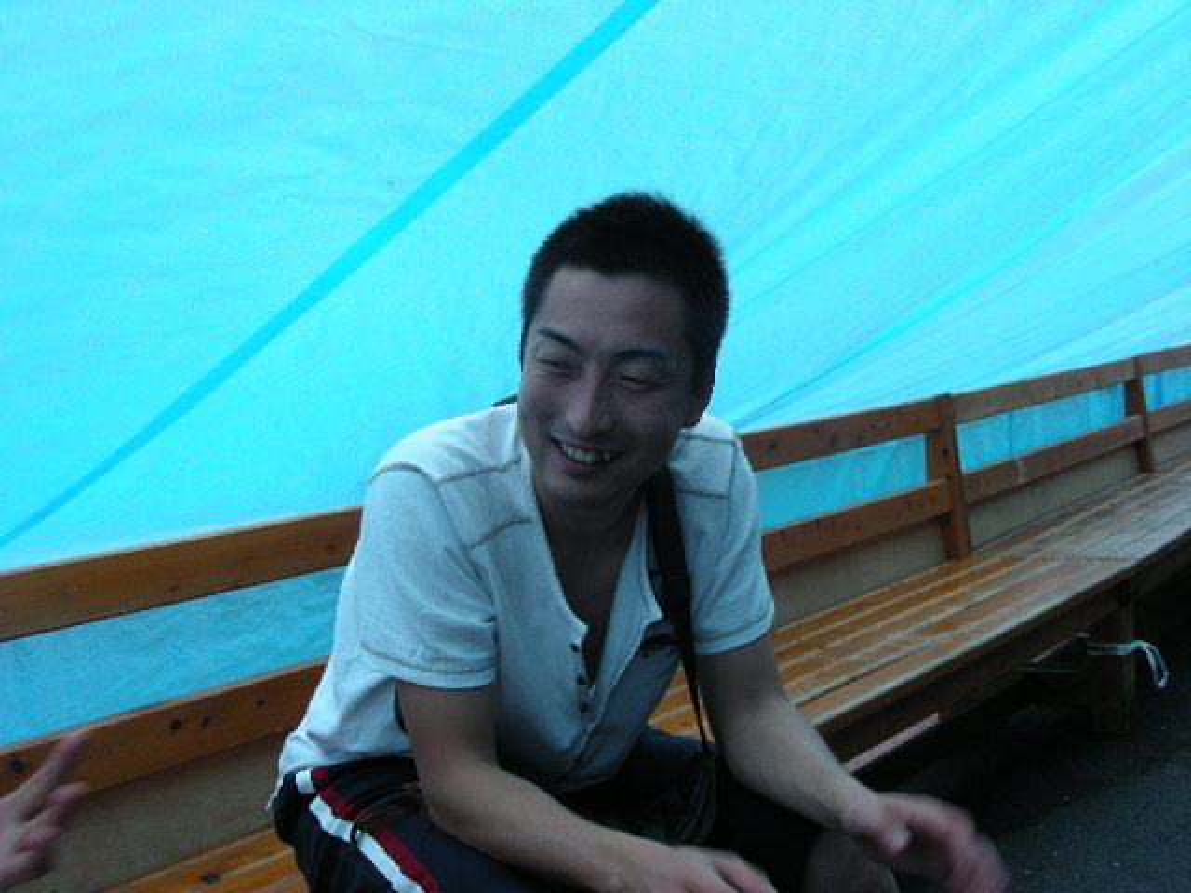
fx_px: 1651
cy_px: 446
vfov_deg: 30.3
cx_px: 596
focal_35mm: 48
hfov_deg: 39.7
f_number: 3.5
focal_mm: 8
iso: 104
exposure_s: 1/30
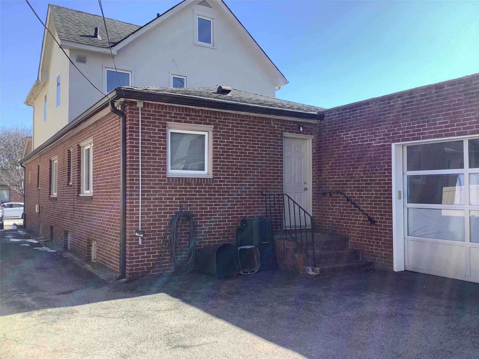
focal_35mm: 31
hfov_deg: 58.4
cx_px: 240
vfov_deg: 45.4
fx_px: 429
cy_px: 180
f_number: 2.4
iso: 25
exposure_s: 1/727
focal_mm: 3.3
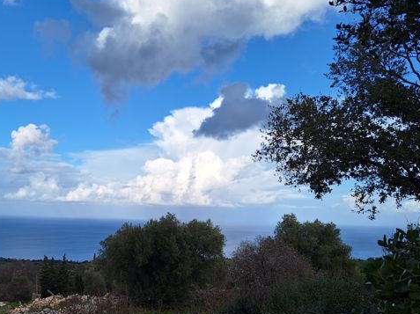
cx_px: 143
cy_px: 206
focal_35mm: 34
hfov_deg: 53.0
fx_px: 412
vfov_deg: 41.3
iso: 40
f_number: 1.8
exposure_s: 1/3236
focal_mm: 5.54
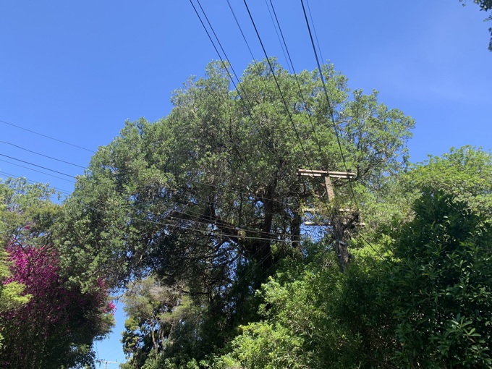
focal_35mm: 26
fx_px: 370
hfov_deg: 67.3
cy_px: 184
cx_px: 246
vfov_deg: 53.1
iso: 25
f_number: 1.8
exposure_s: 1/601
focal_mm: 4.25
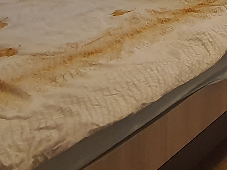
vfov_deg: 17.1
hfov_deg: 20.7
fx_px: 498
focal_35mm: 76
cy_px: -100
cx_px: 368
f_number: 2.2
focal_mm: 1.74
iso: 160
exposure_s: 1/50
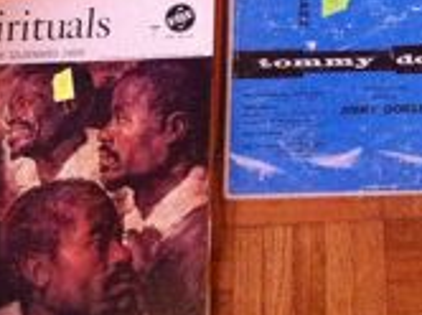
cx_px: 358
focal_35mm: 101
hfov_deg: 19.2
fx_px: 1230
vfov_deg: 14.2
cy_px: -55
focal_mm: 3.85
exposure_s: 1/15
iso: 1000
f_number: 2.8
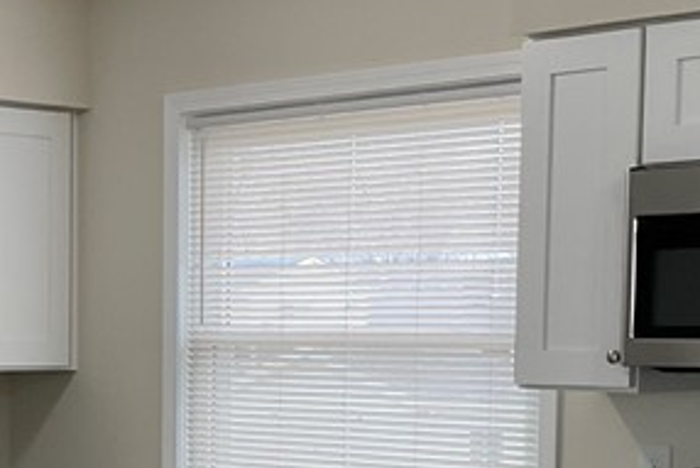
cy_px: 488
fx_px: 2101
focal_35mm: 108
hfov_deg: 18.6
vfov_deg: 12.5
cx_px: 59
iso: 40
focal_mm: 3
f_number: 1.8
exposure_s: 1/60
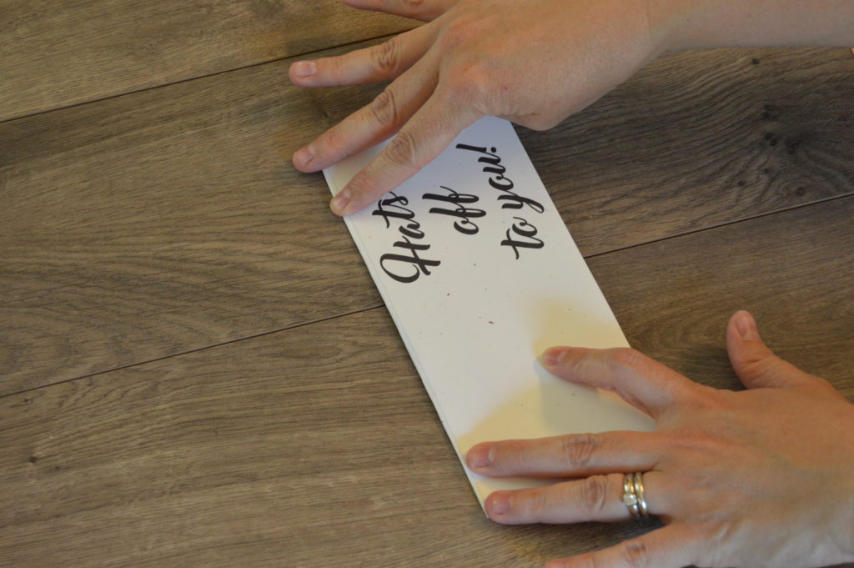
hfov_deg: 24.6
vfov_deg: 16.5
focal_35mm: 82
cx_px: 427
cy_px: 284
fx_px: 1955
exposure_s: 1/60
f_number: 5.6
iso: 1600
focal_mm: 55
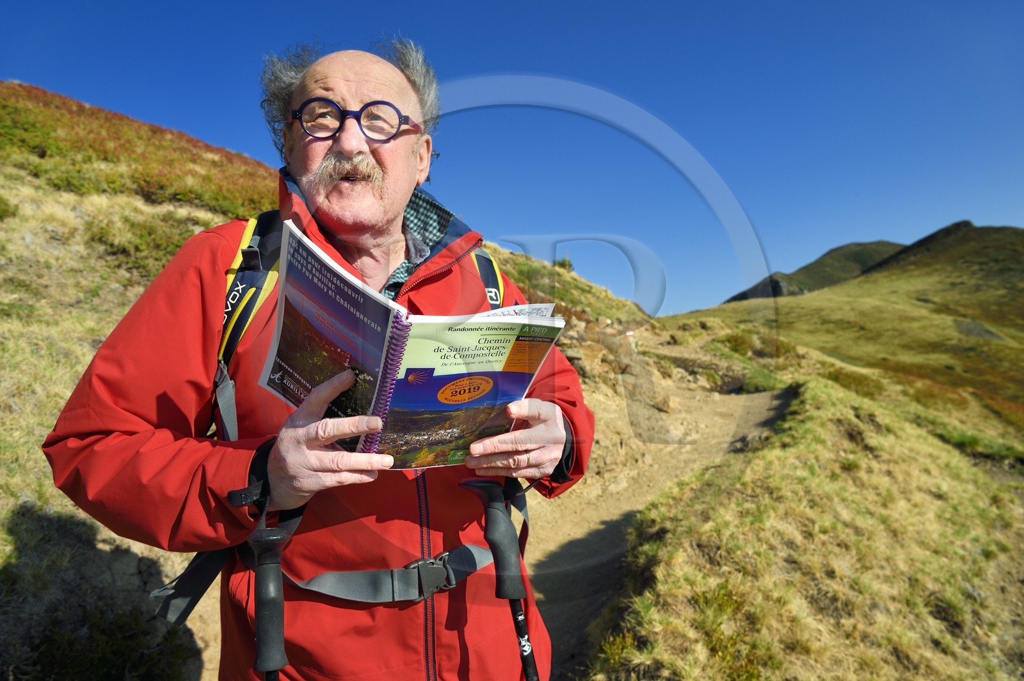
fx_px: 682
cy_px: 340
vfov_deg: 53.1
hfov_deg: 73.8
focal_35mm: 24
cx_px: 512
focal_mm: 24
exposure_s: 1/500
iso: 200
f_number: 10
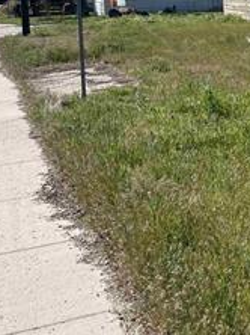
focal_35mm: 75
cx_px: 390
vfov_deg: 25.1
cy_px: 23
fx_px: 724
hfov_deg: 17.4
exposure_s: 1/3413
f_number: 1.6
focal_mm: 5.1
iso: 50
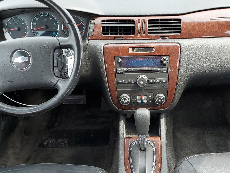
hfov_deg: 40.3
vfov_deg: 30.3
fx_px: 312
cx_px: 135
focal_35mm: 47
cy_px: 134
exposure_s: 1/213
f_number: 1.5
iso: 50
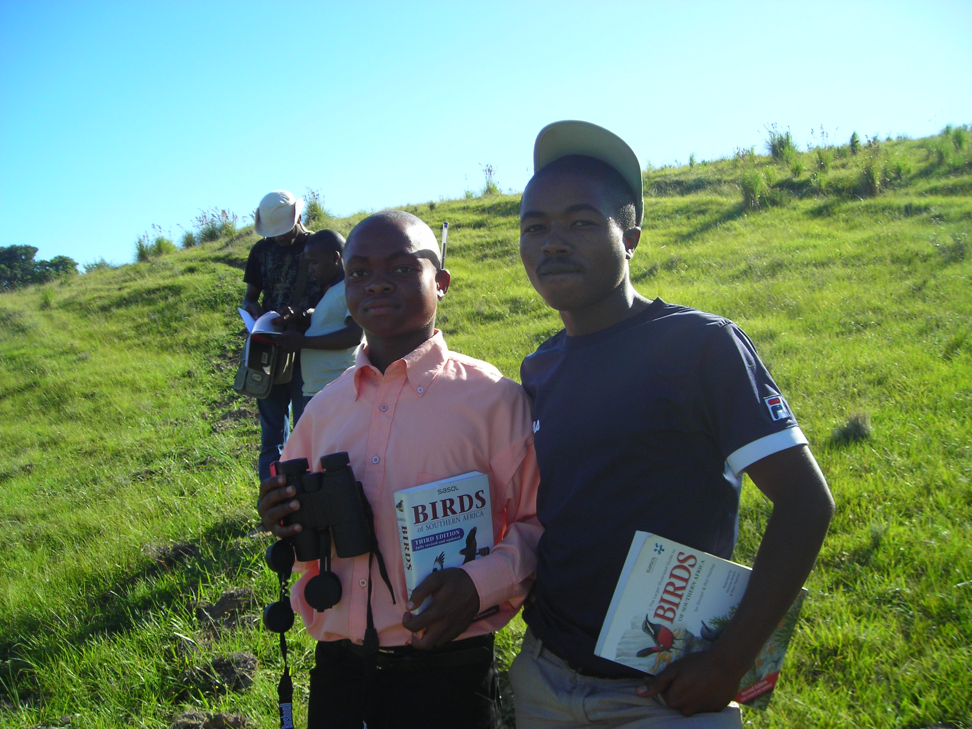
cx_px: 486
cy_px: 364
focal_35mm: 38
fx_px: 1067
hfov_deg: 49.0
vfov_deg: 37.7
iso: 50
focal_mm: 6.3
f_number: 6.4
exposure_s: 1/138
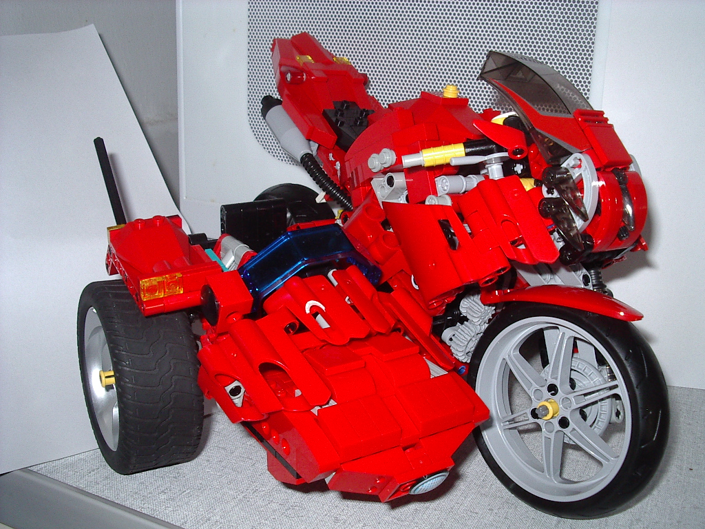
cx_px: 352
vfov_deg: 37.7
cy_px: 264
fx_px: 774
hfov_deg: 49.0
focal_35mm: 38
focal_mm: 5.8
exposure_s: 1/60
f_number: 4.8
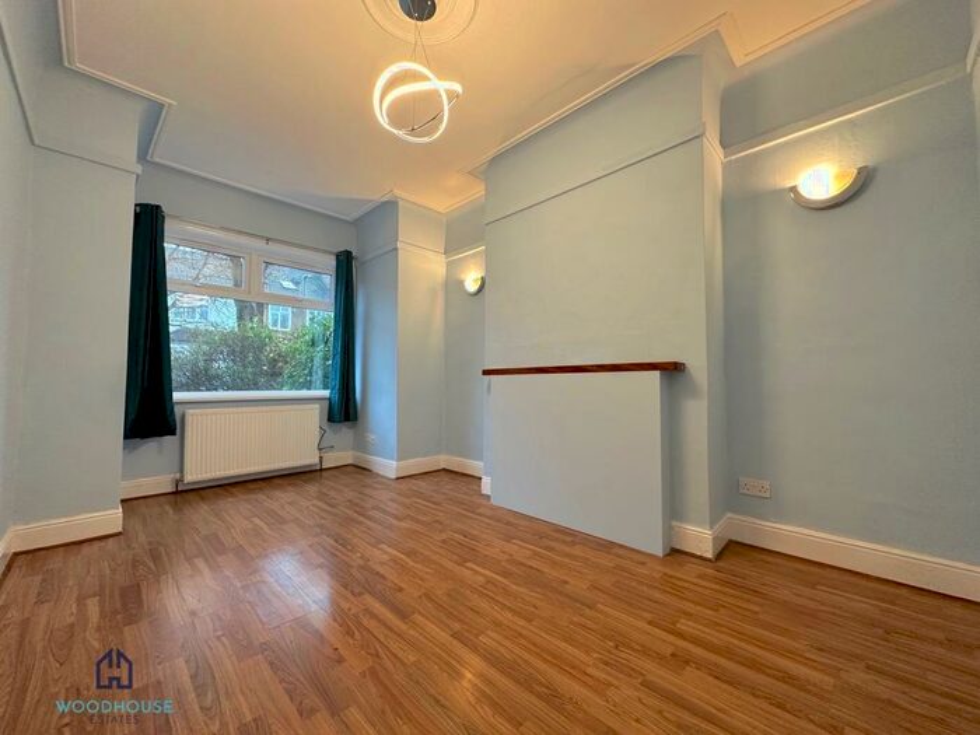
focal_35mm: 14
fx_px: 396
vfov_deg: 85.7
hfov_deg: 102.1
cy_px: 368
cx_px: 490
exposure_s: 1/50
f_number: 2.2
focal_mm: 2.22
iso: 160
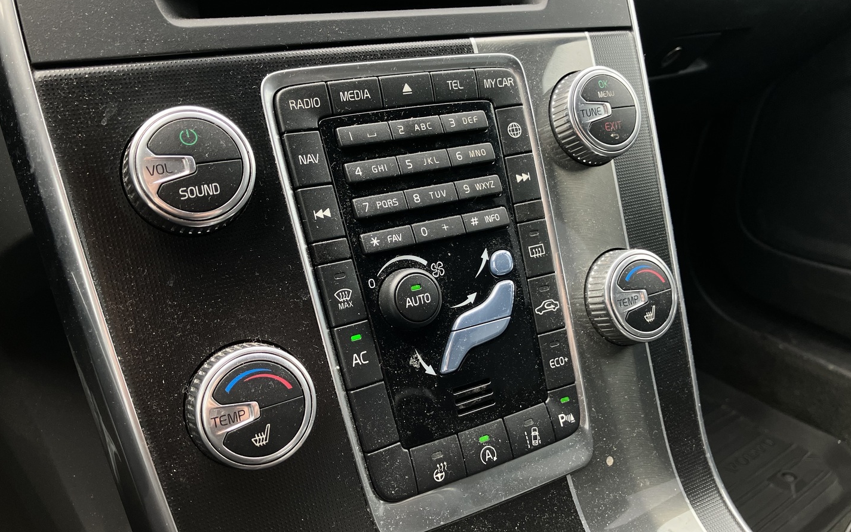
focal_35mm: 30
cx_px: 428
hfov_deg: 62.9
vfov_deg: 41.8
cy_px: 259
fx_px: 696
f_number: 1.8
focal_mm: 3.99
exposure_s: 1/121
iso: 80
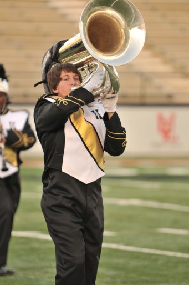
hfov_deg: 3.9
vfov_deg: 5.9
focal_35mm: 351
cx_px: 96
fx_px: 2770
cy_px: 141
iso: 200
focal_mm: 200
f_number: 2.8
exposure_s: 1/400
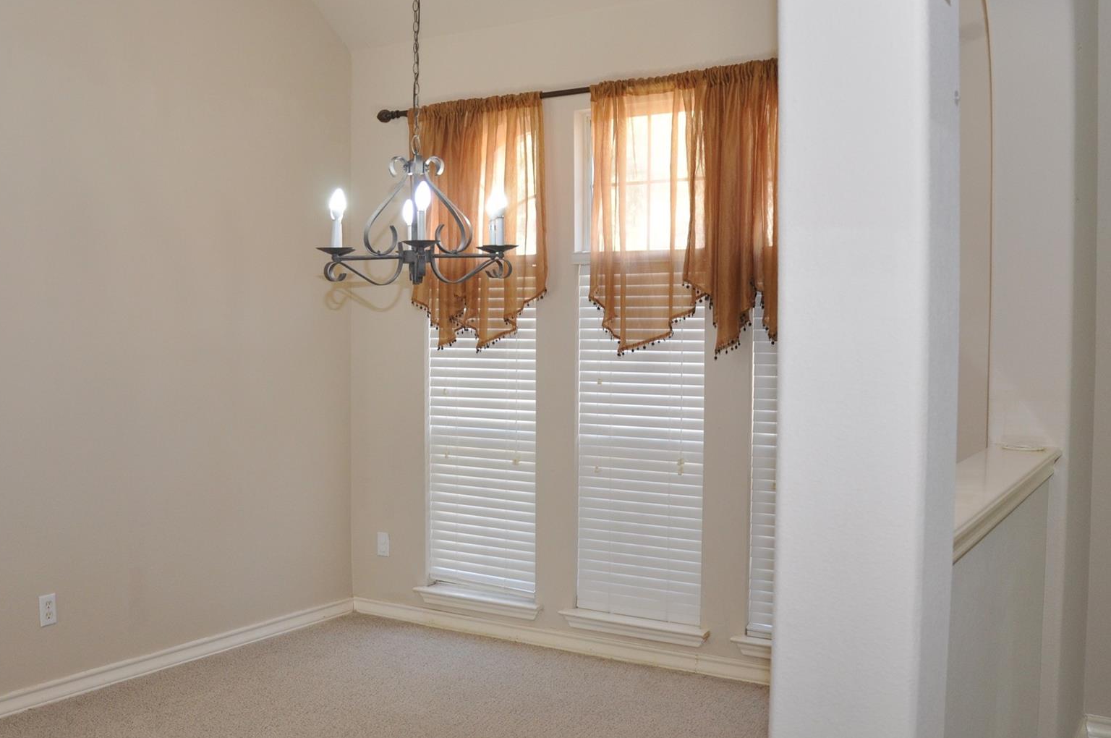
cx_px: 452
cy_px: 349
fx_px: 1110
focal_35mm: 36
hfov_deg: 52.9
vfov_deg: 36.8
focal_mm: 18
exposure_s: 1/60
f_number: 4
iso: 500
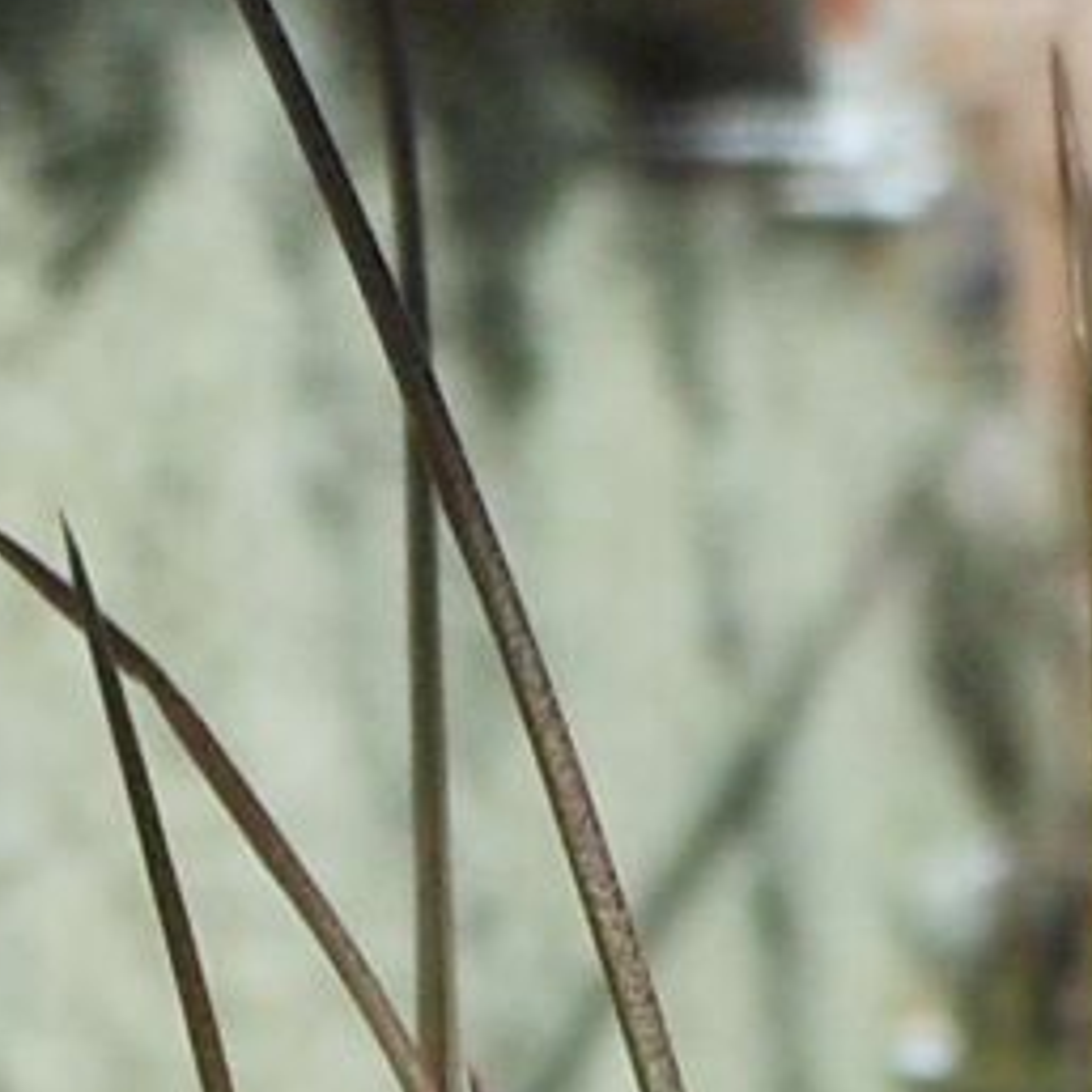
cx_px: 476
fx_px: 10350
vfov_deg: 5.6
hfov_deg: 6.0
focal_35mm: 290
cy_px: 3578
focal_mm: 5.9
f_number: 4
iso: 80
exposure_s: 1/320
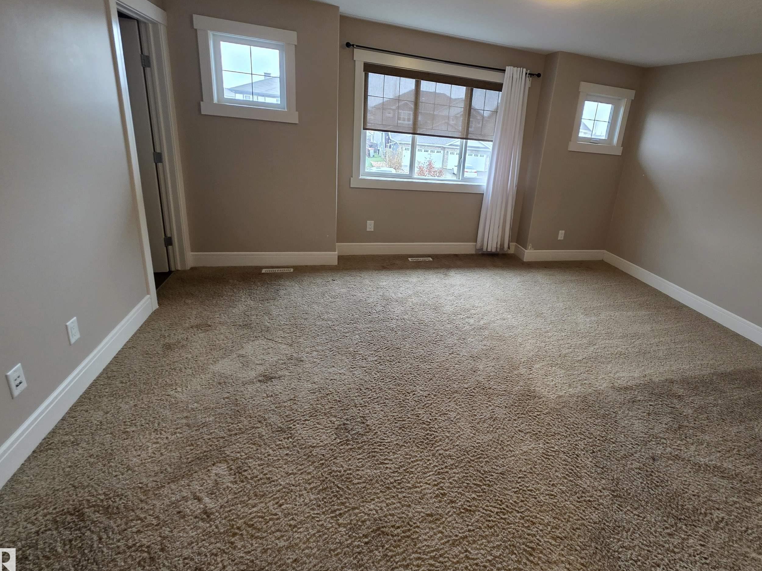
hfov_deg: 93.4
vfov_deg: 77.5
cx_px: 454
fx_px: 352
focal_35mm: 16
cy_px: 238
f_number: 1.9
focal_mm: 2.2
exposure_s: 1/60
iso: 250
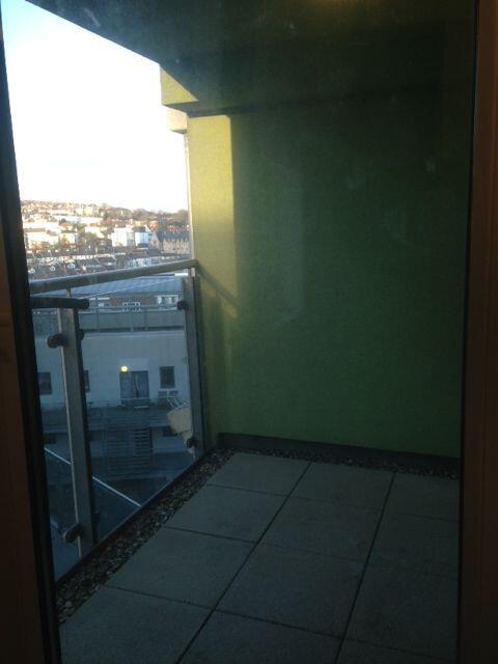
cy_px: 332
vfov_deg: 55.4
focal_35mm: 33
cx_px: 249
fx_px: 633
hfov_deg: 42.9
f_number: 2.4
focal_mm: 4.12
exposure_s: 1/120
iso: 64
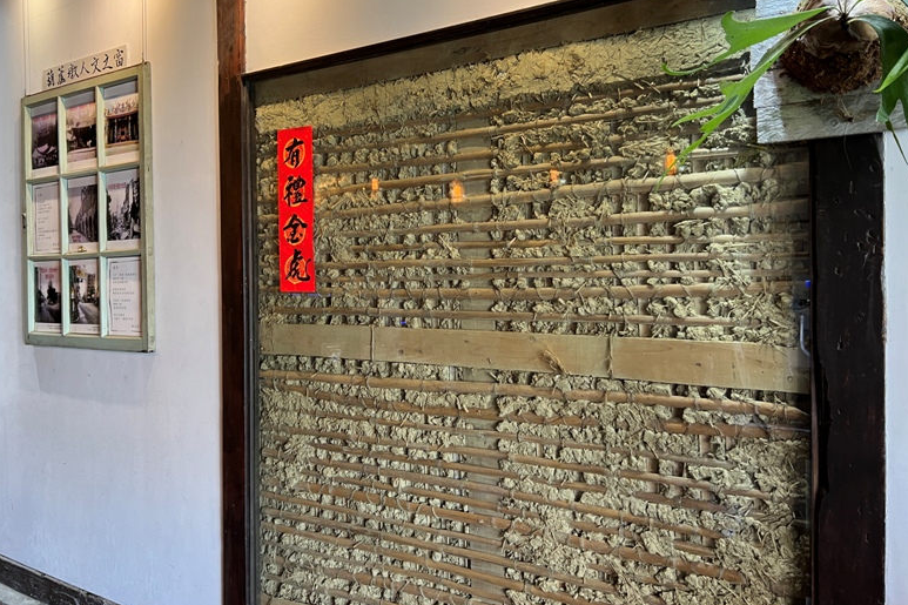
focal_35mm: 28
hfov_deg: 65.5
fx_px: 706
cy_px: 270
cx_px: 444
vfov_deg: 46.3
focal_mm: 5.7
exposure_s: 1/60
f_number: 1.5
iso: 125
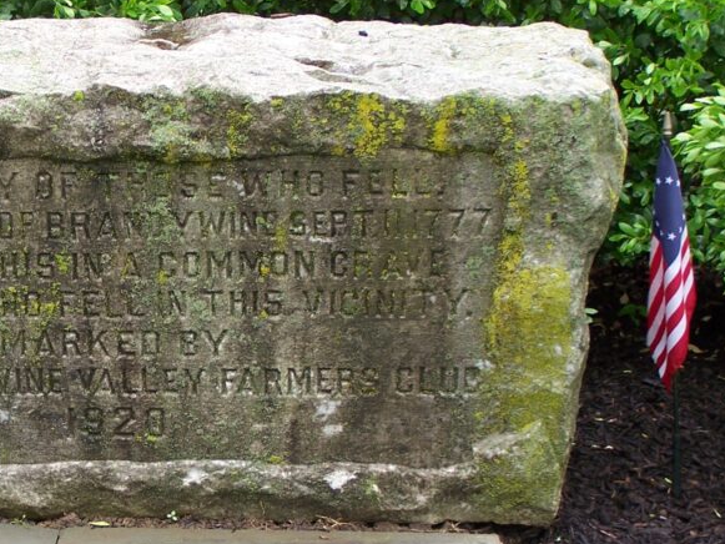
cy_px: 348
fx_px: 2472
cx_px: 91
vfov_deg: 12.5
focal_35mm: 118
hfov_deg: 16.5
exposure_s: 1/60
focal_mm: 11.1
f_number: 3.2
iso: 64
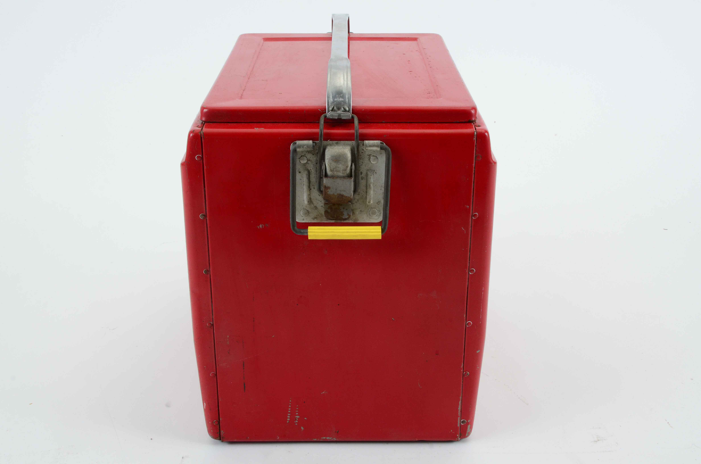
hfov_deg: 41.2
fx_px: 933
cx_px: 350
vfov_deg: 28.0
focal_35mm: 48
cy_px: 232
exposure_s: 1/160
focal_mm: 32
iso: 400
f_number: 16
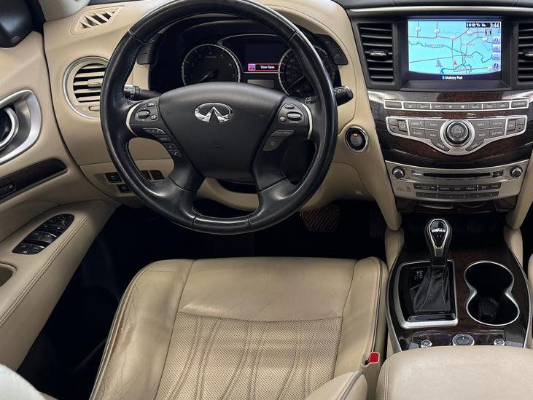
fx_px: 647
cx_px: 455
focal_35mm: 42
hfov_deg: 42.0
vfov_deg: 34.0
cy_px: 272
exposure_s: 1/60
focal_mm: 6.76
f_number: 1.78
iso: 200
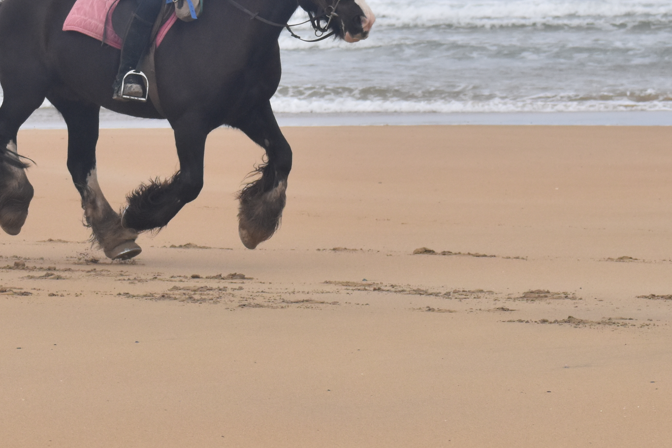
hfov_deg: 6.5
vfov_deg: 4.3
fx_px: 5936
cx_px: -5
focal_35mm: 318
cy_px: 103
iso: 800
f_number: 6.3
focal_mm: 92
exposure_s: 1/3200
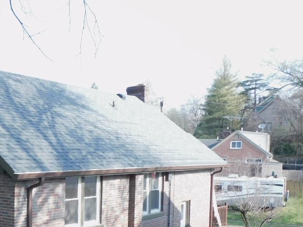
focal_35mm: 53
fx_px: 464
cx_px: 44
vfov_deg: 26.8
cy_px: 190
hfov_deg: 34.6
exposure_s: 1/200
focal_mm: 4.3
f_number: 3.3
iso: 125
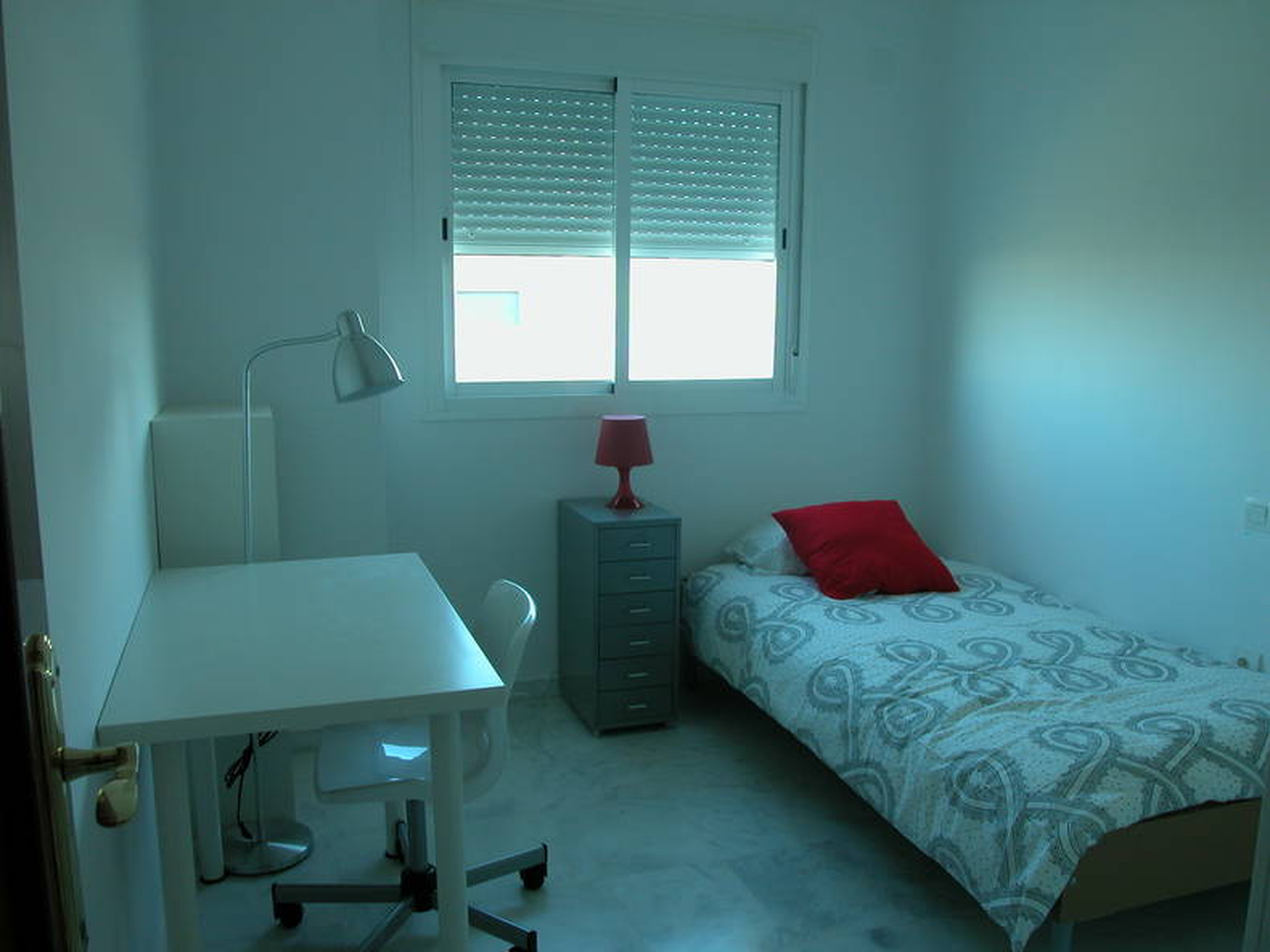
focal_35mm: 28
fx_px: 1027
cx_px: 635
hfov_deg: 63.5
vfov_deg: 49.7
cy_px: 476
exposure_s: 1/10.3
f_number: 6.3
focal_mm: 7.1
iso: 100
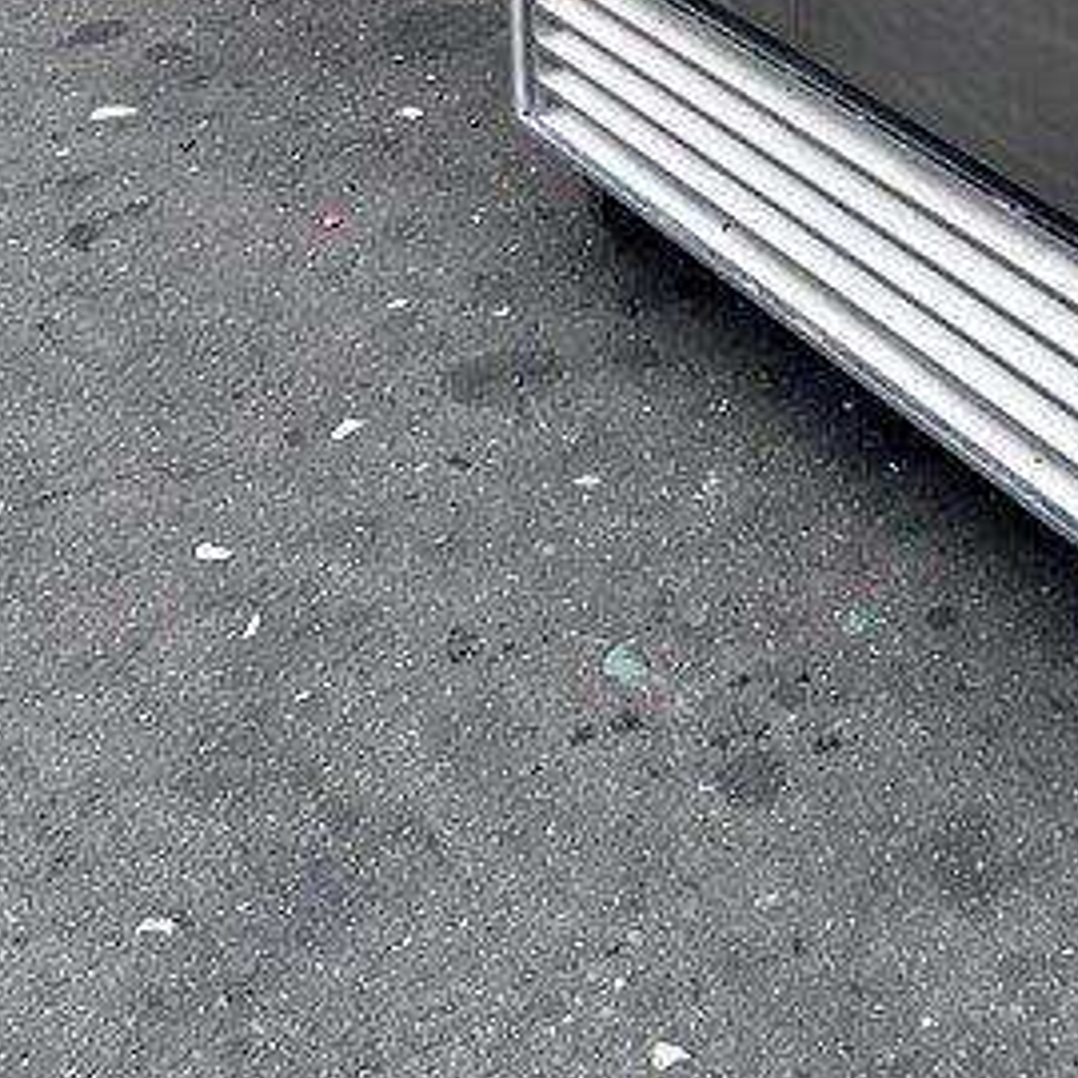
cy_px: -413
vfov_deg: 23.1
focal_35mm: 64
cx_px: 1010
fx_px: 2255
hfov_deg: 25.9
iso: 64
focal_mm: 6.86
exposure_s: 1/121
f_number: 1.78
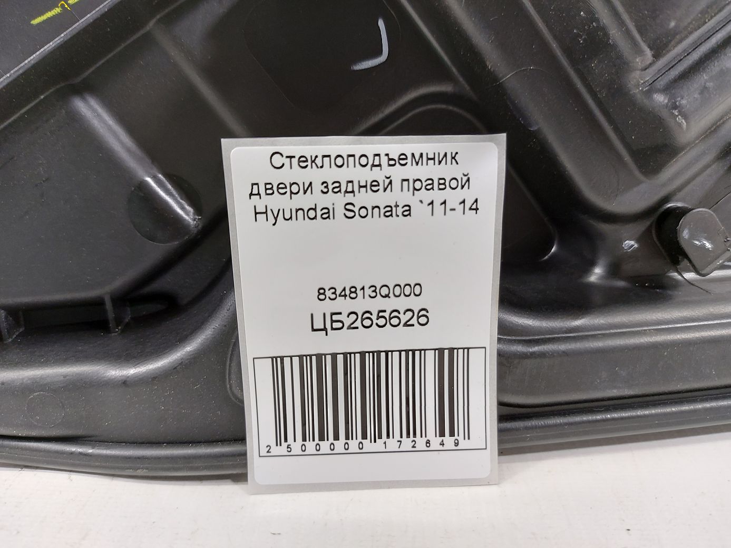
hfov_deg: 71.6
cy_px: 274
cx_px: 366
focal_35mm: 24
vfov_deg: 56.8
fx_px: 507
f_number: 1.8
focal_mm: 5.23
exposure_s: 1/50
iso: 125
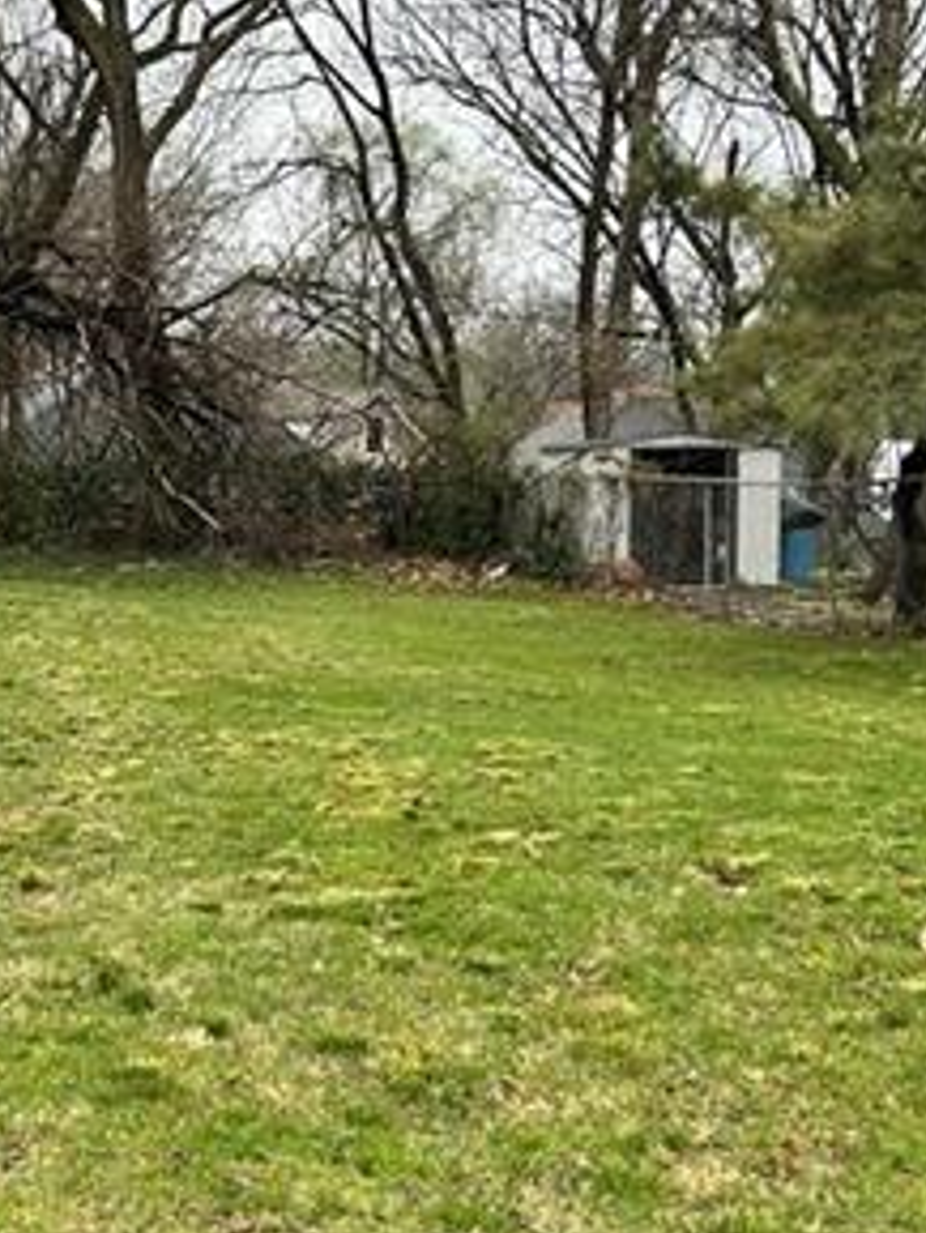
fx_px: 2459
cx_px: 145
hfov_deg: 21.0
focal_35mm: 69
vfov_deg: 28.1
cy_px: 738
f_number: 1.5
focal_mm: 5.7
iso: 50
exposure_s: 1/563
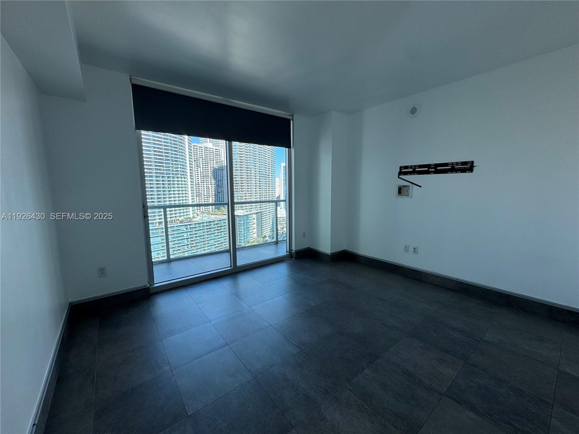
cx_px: 290
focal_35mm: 14
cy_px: 217
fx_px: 234
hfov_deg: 102.1
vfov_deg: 85.7
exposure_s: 1/312
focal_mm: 2.22
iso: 40
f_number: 2.2
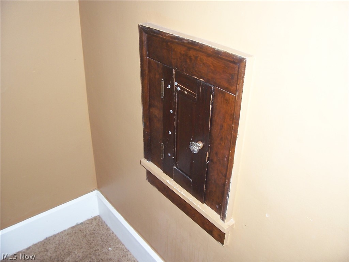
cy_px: 131
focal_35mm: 34
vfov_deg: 41.8
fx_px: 343
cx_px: 174
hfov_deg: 54.0
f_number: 2.7
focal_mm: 5.6
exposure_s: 1/60
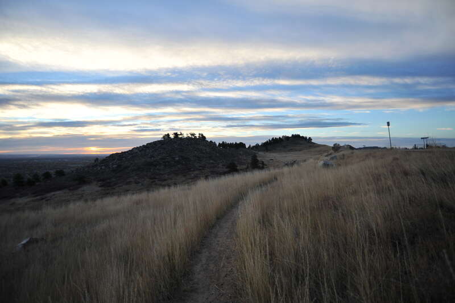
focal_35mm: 18
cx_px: 228
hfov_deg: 90.0
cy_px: 152
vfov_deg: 67.3
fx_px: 227
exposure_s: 1/250
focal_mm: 18
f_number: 4
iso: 200
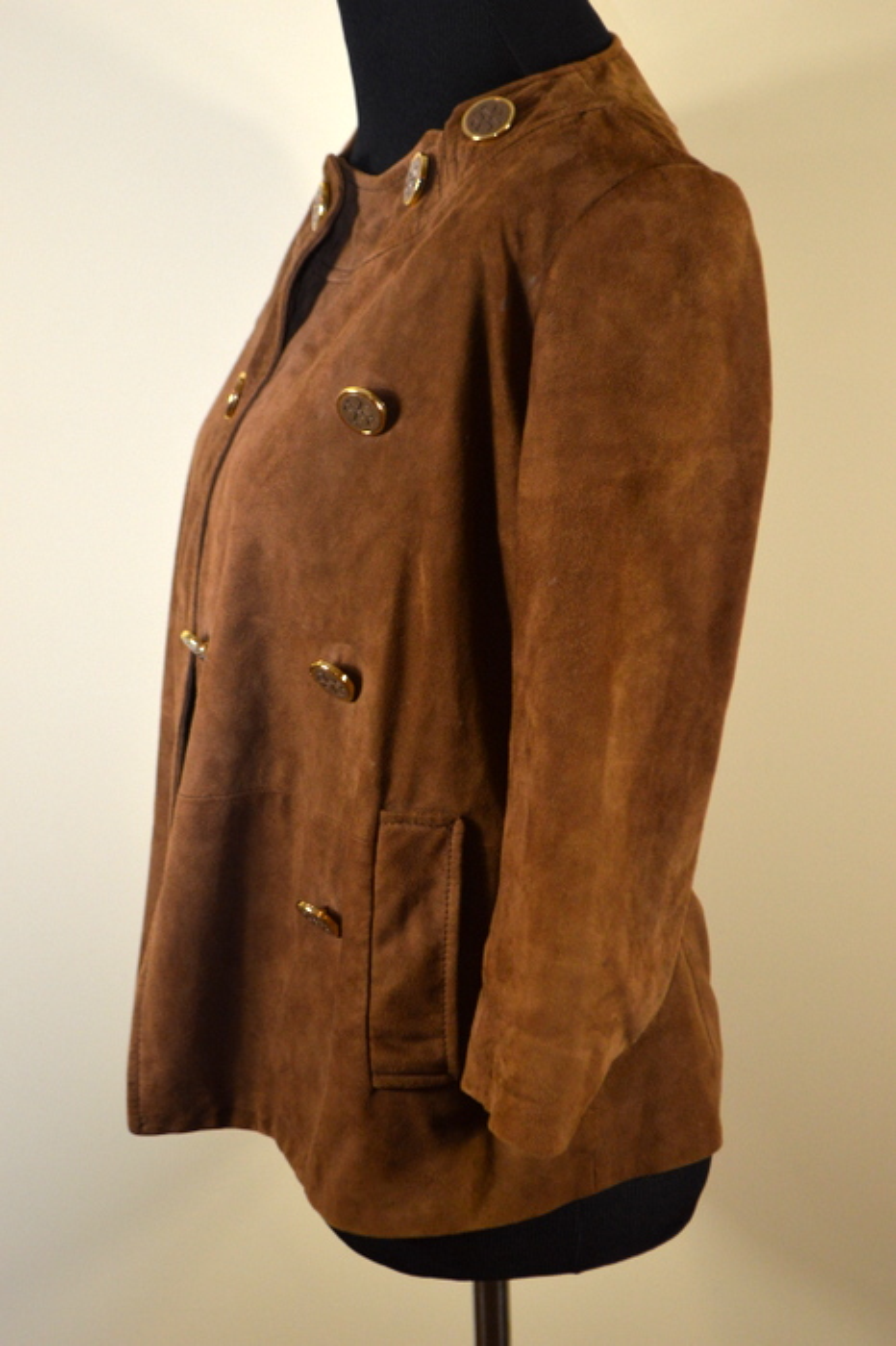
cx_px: 448
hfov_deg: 18.9
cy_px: 673
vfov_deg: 28.1
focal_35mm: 72
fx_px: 2690
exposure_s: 1/60
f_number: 5.3
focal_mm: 48
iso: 800
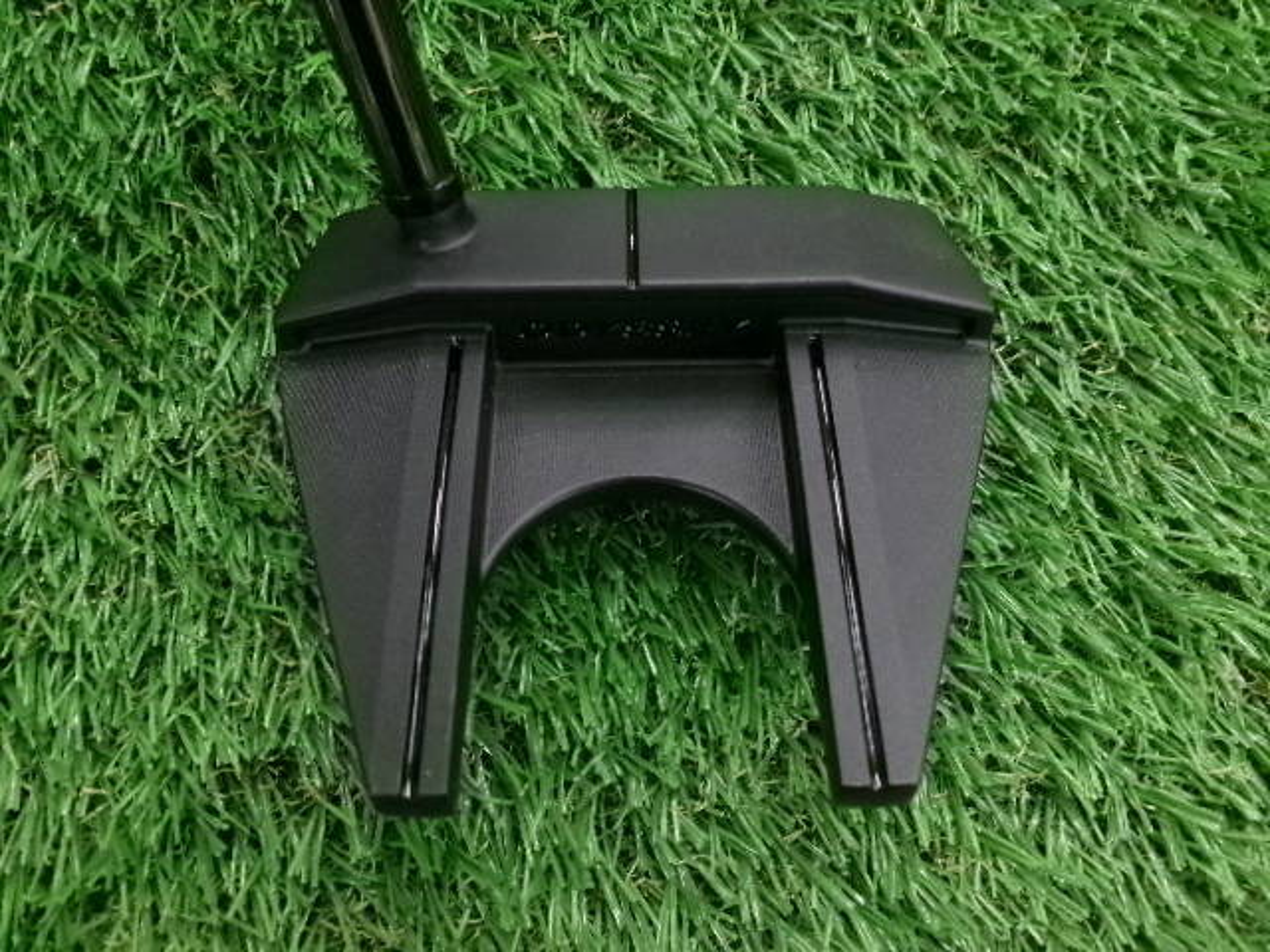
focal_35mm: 28
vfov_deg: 49.7
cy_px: 476
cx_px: 635
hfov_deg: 63.4
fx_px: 1027
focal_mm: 5.1
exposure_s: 1/34
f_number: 3.9
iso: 800
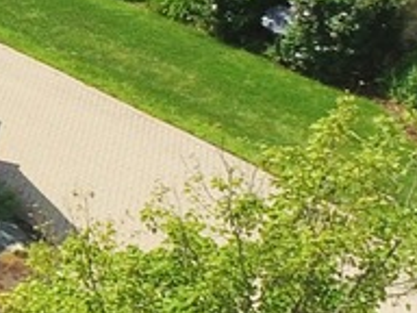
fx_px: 1807
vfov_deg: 9.6
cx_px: -810
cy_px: -170
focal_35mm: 150
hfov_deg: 10.0
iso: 100
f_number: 2.8
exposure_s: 1/1087
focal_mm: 3.61
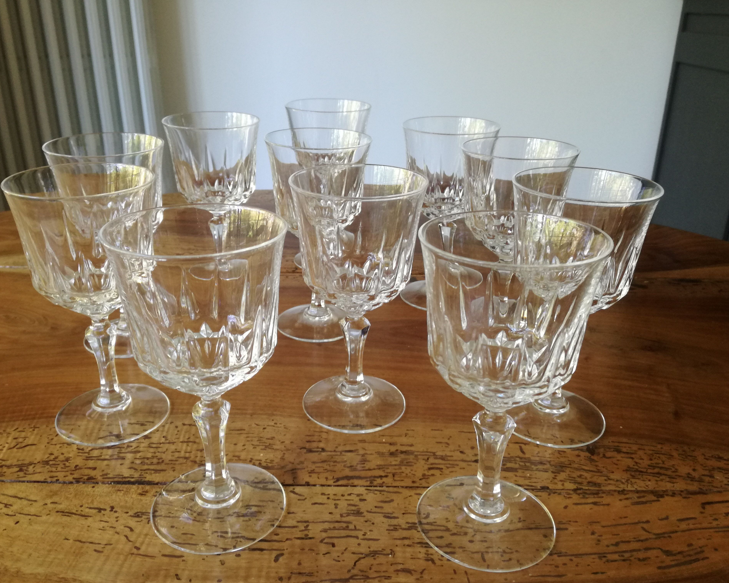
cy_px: 297
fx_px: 626
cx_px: 348
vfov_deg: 50.0
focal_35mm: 29
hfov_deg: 60.4
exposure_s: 1/33.3
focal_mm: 3.79
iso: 160
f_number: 2
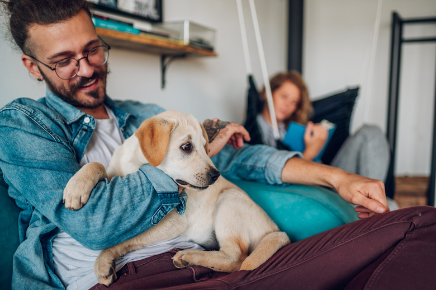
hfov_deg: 54.5
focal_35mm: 35
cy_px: 145
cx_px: 218
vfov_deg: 37.8
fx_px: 423
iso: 160
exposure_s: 1/320
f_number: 1.8
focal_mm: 35
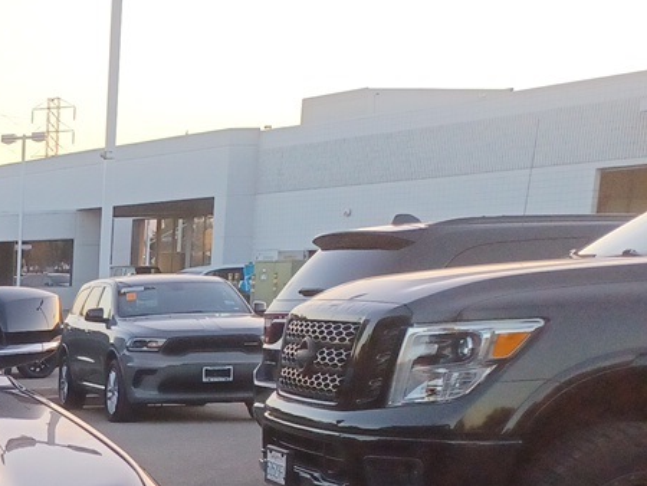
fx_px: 1496
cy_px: 575
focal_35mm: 80
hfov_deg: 20.1
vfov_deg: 17.6
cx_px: -387
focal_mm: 4.6
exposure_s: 1/100
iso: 57
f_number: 1.8
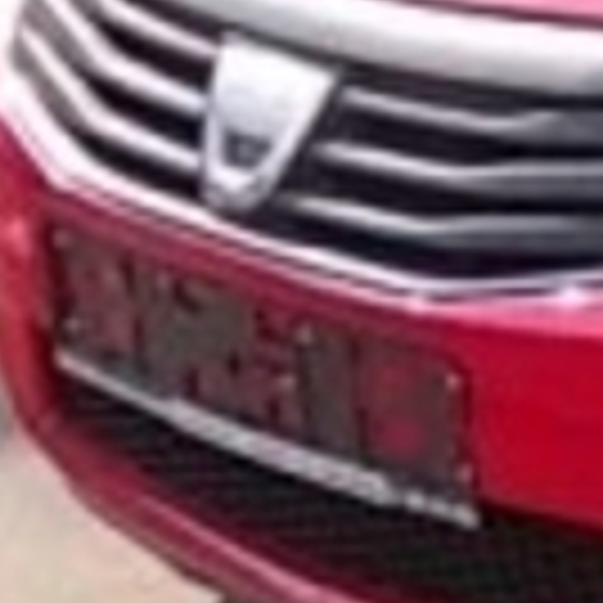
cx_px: 1476
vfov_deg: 11.7
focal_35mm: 148
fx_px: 2917
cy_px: 22
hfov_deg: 10.2
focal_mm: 4
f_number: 2.7
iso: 80
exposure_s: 1/500
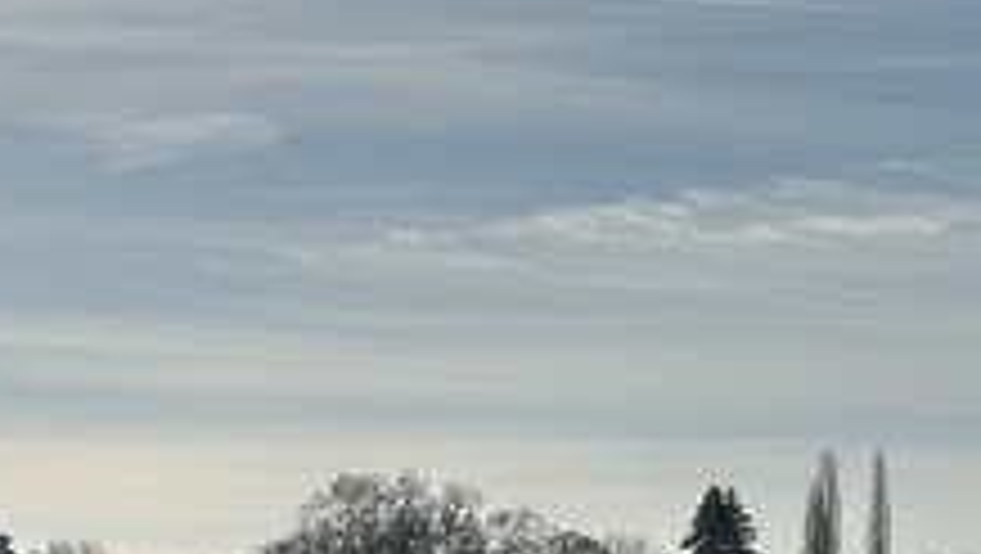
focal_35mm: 144
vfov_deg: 8.3
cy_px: 725
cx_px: 212
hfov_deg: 14.8
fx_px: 3749
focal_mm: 6.86
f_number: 1.78
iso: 64
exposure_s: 1/13699
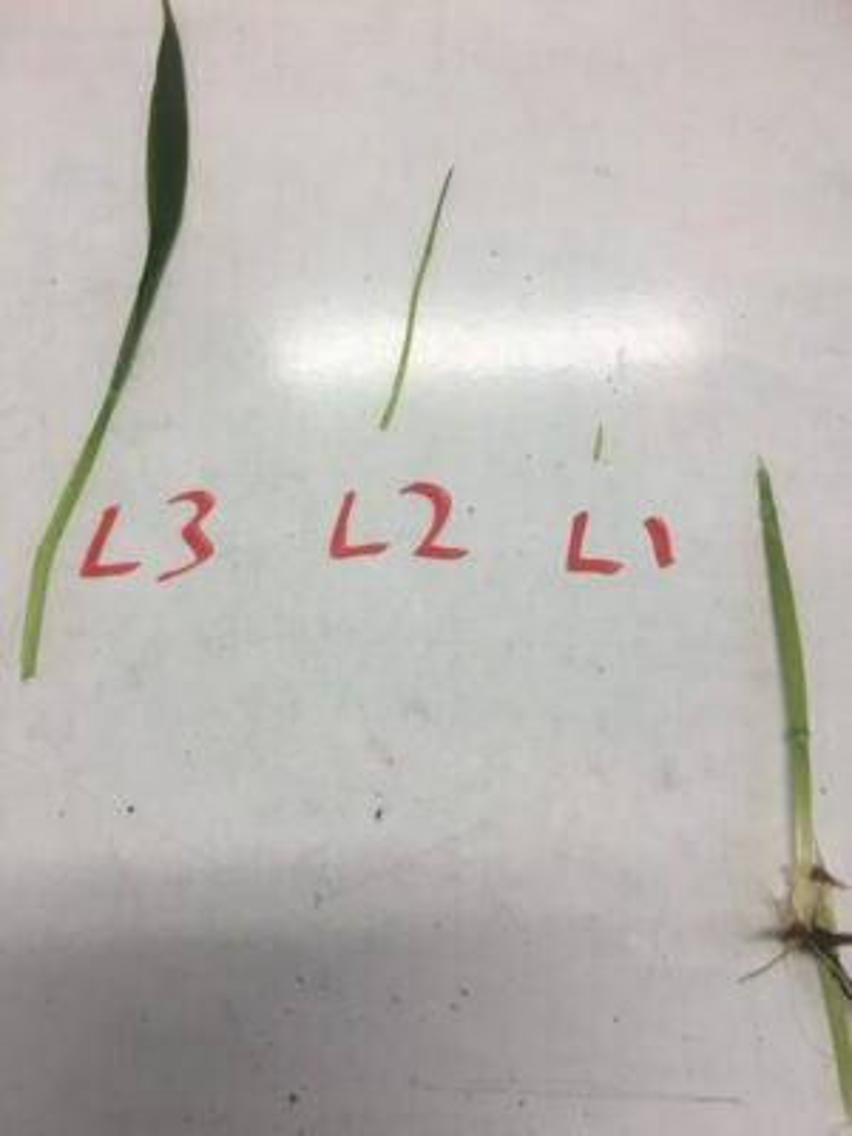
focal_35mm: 29
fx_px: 952
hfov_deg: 48.2
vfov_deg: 61.7
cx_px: 426
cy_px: 568
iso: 32
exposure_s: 1/33
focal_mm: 4.15
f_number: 2.2
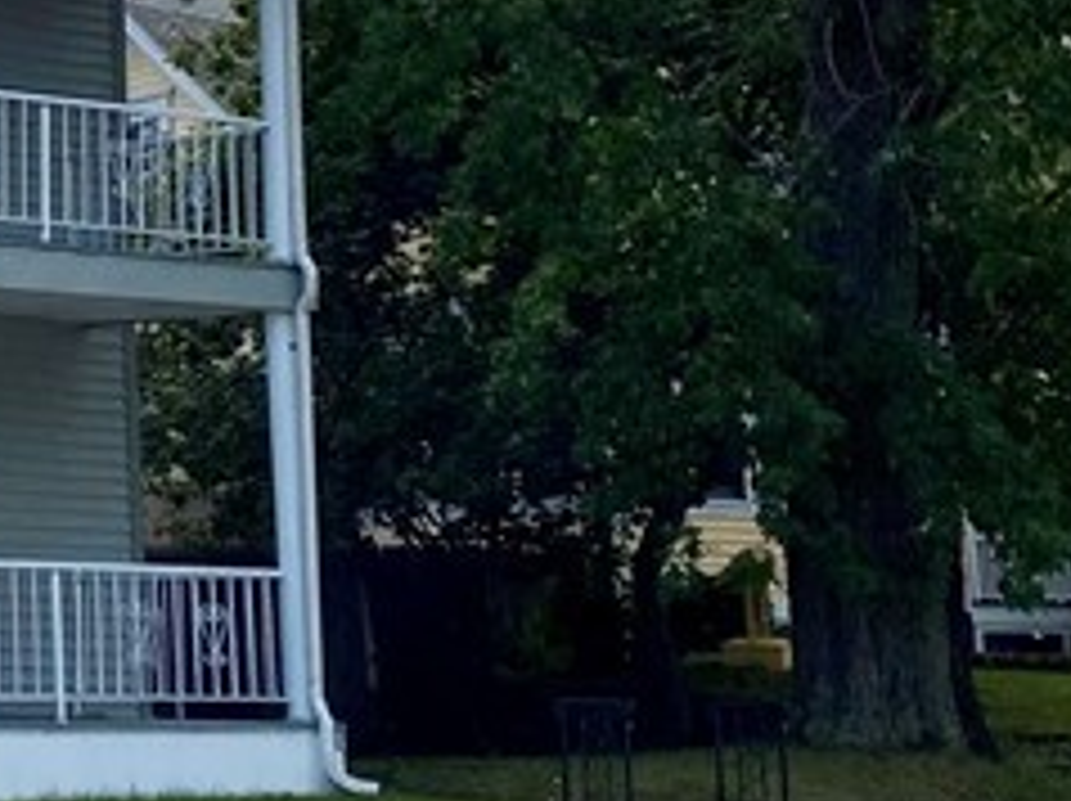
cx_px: -356
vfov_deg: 13.1
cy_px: 27
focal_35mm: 112
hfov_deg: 16.5
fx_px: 3462
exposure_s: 1/5747
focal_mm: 4.25
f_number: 1.8
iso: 32
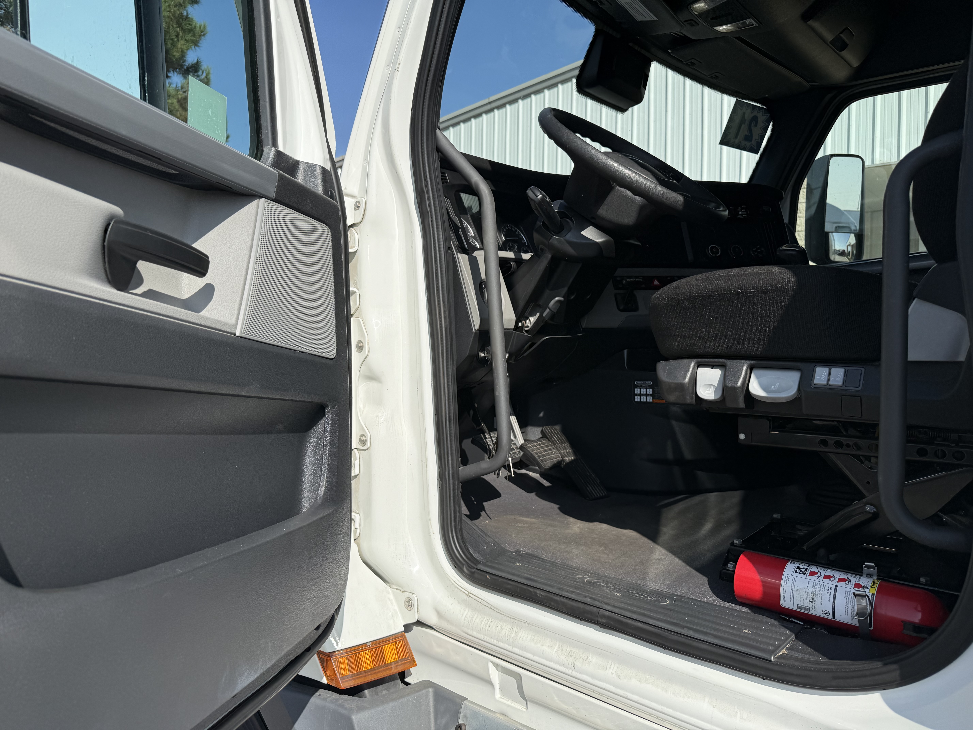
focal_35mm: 24
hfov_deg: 71.6
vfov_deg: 56.8
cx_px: 486
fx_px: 675
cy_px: 365
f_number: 1.78
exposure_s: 1/4673
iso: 80
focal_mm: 6.76
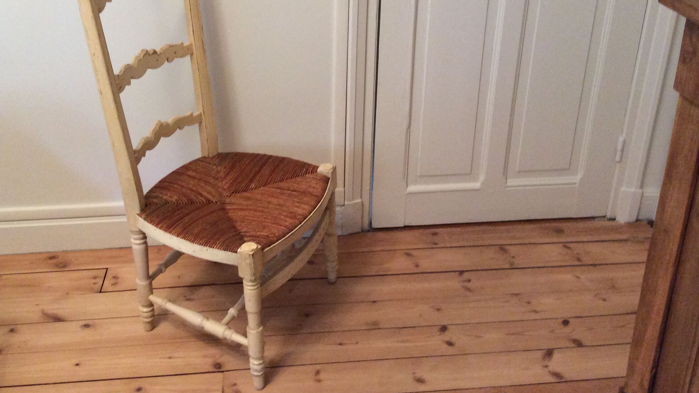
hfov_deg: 50.5
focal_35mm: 40
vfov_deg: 29.4
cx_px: 338
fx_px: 741
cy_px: 121
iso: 160
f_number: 2.4
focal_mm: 3.3
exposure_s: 1/25
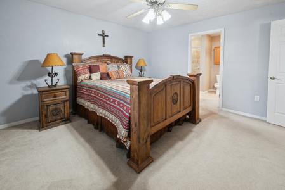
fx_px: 111
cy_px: 95
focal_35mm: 14
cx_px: 142
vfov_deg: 81.3
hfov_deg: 104.2
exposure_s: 1/6
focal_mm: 14
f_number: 9
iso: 400
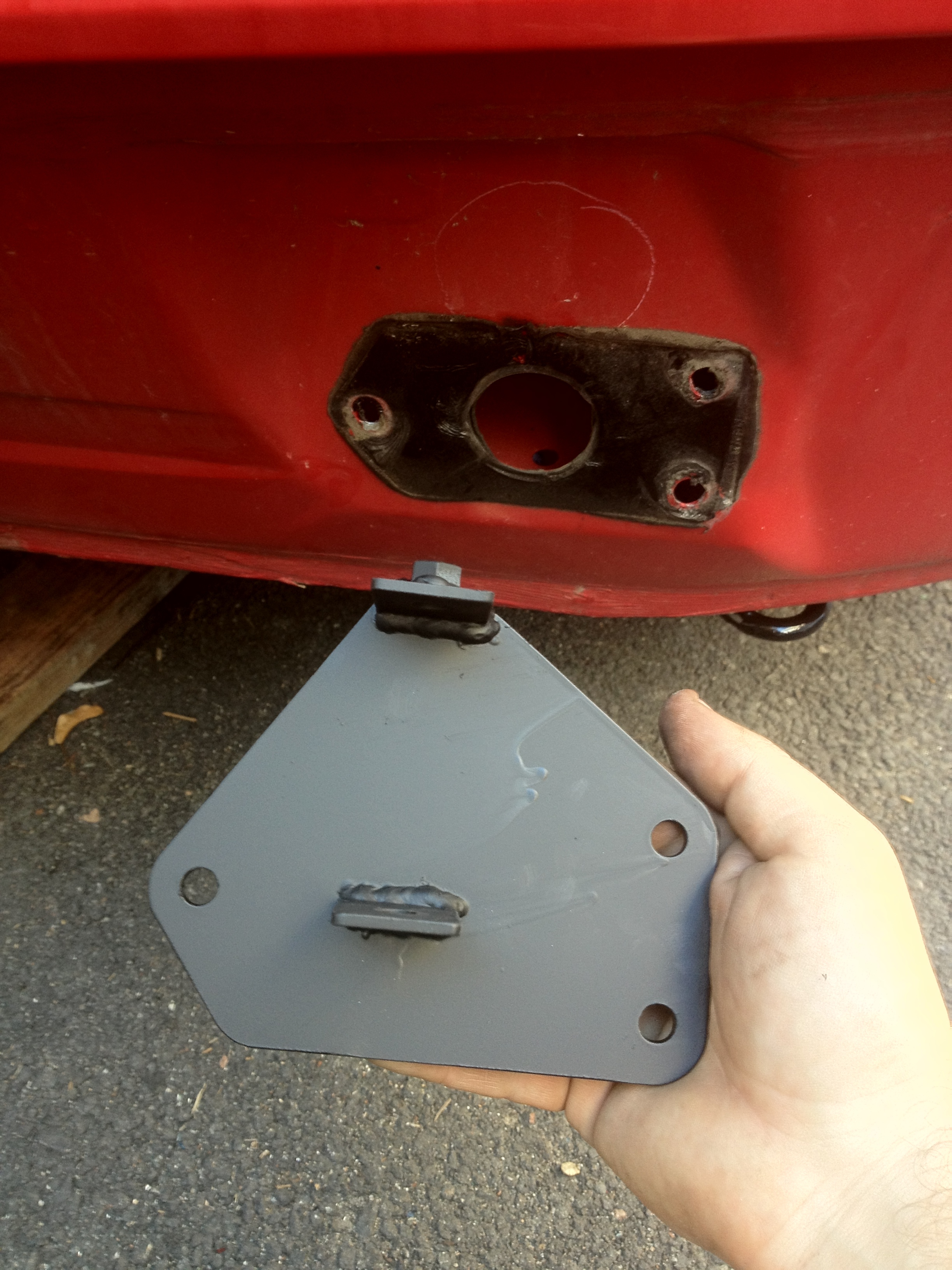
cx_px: 476
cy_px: 635
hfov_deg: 40.7
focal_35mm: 35
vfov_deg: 52.6
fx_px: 1283
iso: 80
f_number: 2.4
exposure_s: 1/20
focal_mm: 4.28
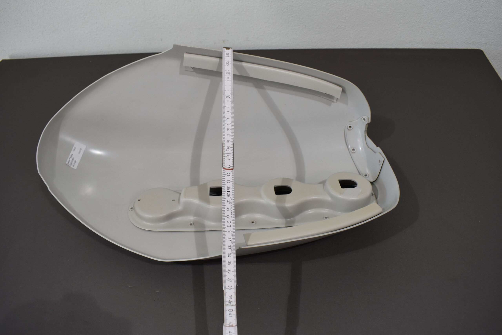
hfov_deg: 67.4
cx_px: 251
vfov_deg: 47.9
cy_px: 168
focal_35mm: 27
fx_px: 376
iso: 400
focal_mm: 18
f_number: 5.6
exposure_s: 1/125
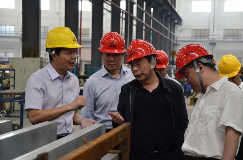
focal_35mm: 93
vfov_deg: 14.6
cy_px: 80
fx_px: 626
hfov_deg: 22.0
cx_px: 122
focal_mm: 62
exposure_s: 1/80
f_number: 5.3
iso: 3200
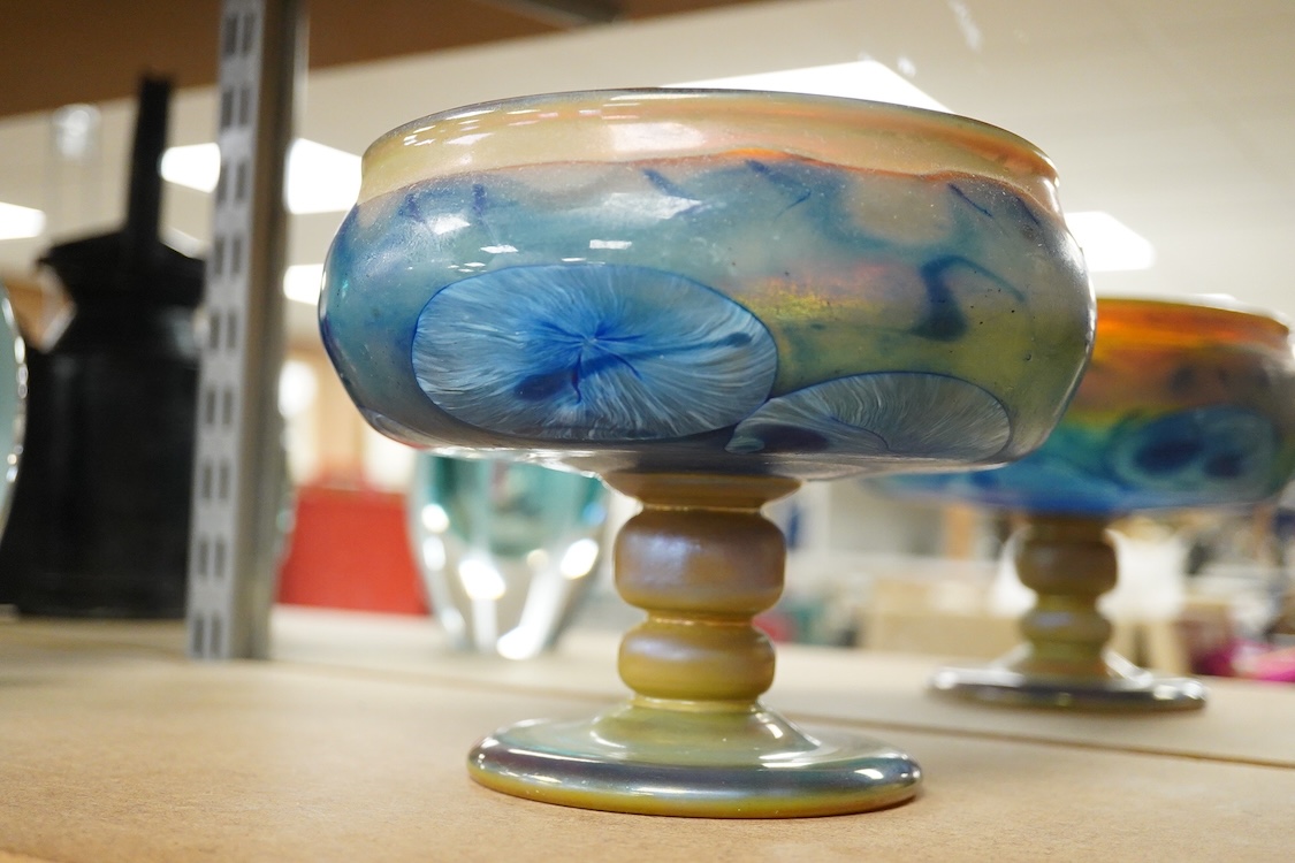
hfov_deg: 43.6
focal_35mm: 45
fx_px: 1619
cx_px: 648
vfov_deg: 29.9
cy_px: 432
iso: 3200
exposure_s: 1/320
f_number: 3.5
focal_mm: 30
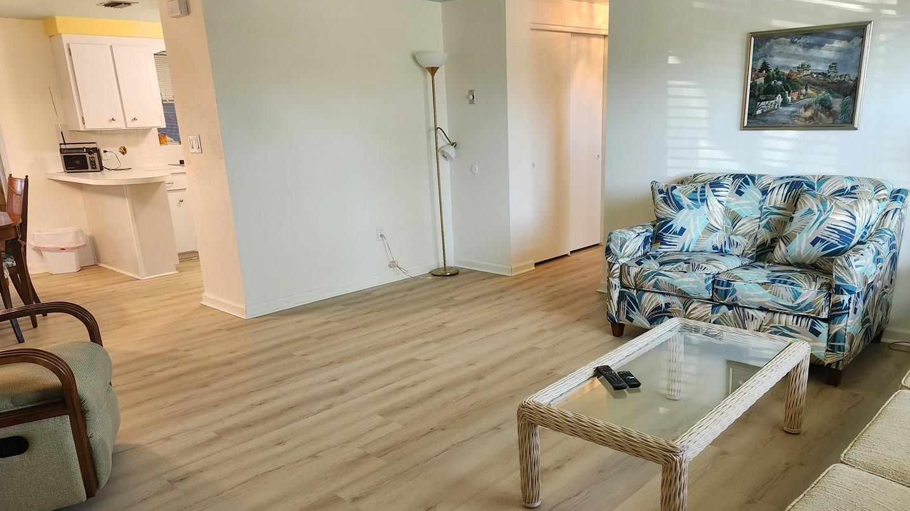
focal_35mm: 28
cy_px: 302
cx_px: 493
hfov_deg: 67.8
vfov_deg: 41.3
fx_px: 676
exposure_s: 1/120
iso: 320
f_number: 1.8
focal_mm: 5.4
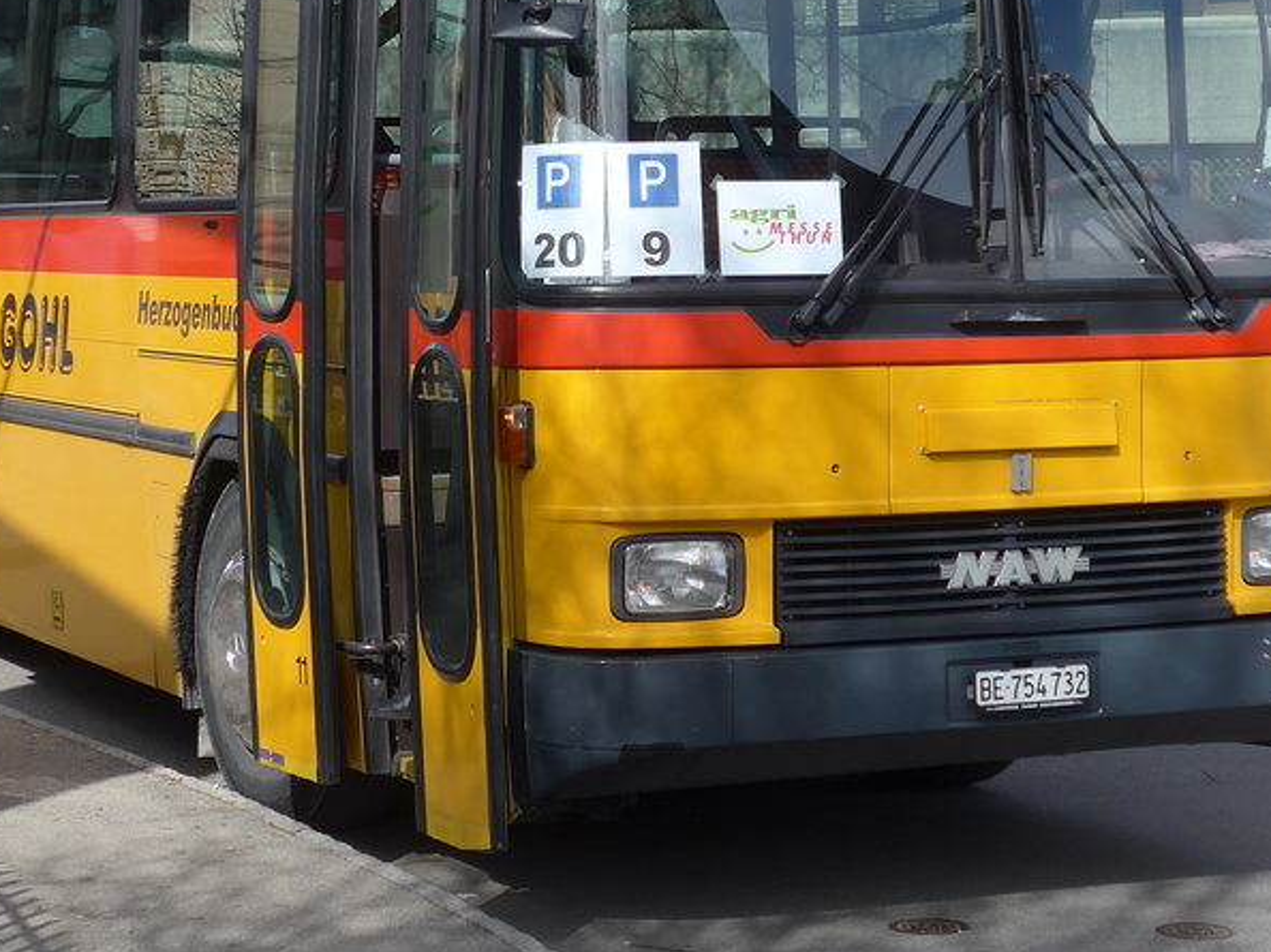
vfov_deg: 15.8
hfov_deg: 21.1
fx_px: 3413
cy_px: 314
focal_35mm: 93
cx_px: 601
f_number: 3
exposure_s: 1/1300
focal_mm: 9.5
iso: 80
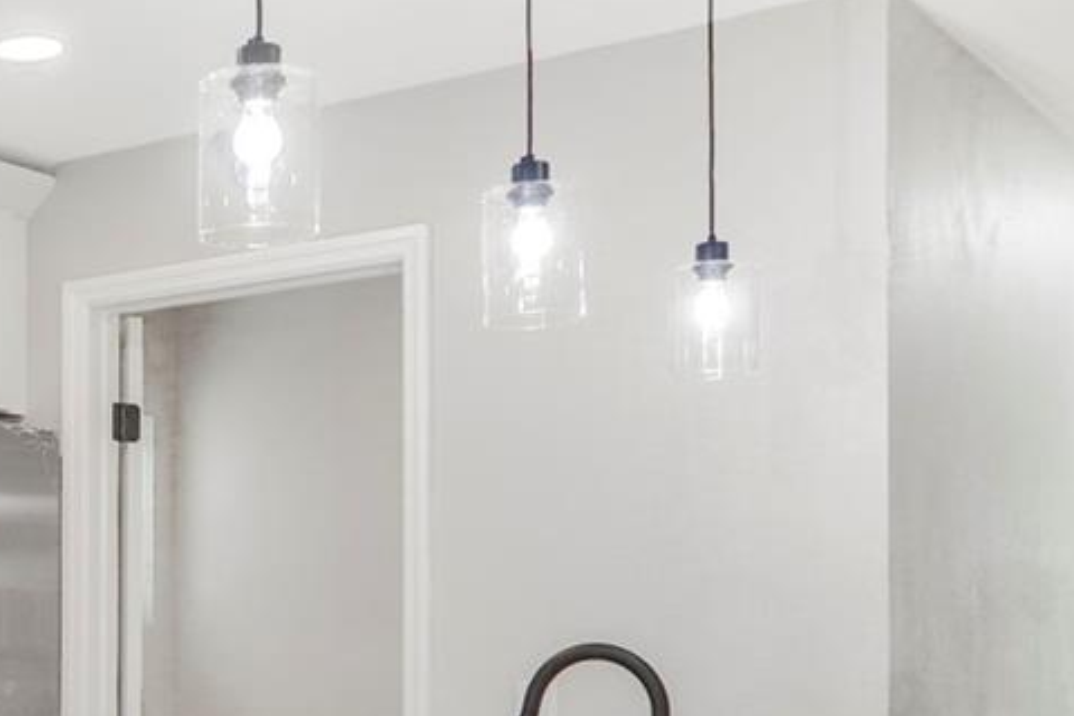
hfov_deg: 28.6
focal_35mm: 60
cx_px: -248
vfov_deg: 22.3
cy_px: 575
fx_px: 1790
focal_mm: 12
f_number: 2.5
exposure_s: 1/50
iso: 100
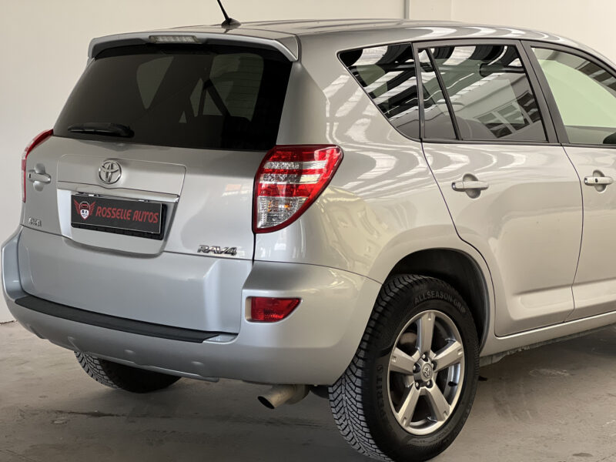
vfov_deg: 19.1
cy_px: 231
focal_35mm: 77
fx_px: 1370
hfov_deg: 25.3
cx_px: 308
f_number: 2.8
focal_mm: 9
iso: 250
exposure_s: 1/90
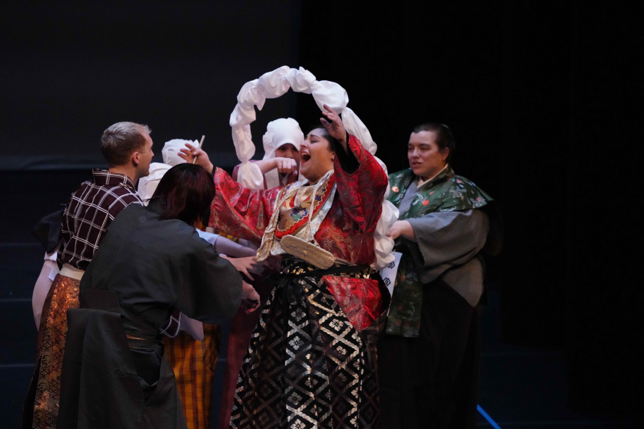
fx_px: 5366
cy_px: 214
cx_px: 322
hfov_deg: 6.9
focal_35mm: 300
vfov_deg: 4.6
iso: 12800
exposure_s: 1/800
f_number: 5.6
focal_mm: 300
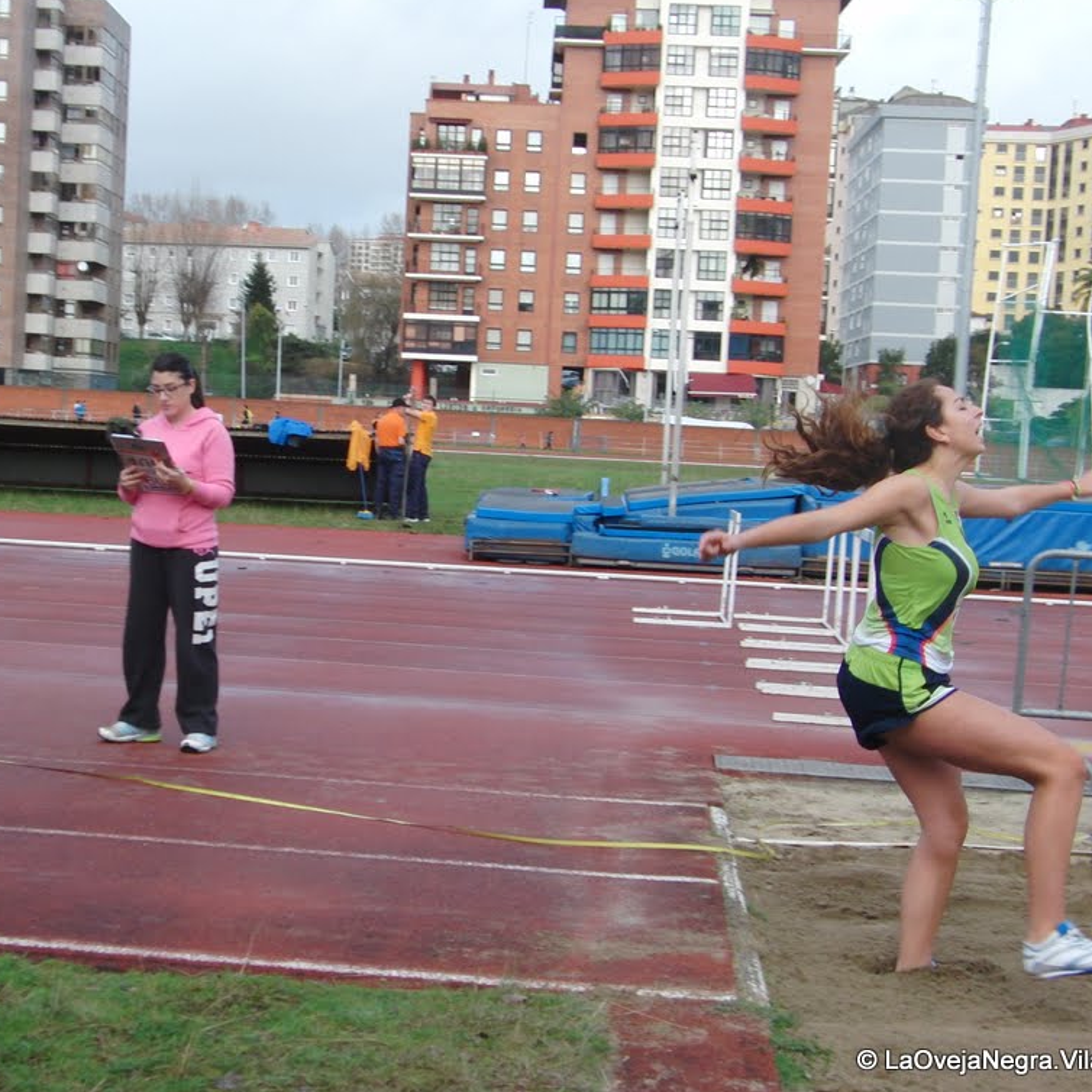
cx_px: 398
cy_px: 547
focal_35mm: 54
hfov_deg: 31.5
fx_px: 1927
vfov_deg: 31.6
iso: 100
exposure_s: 1/500
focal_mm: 7.9
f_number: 3.2
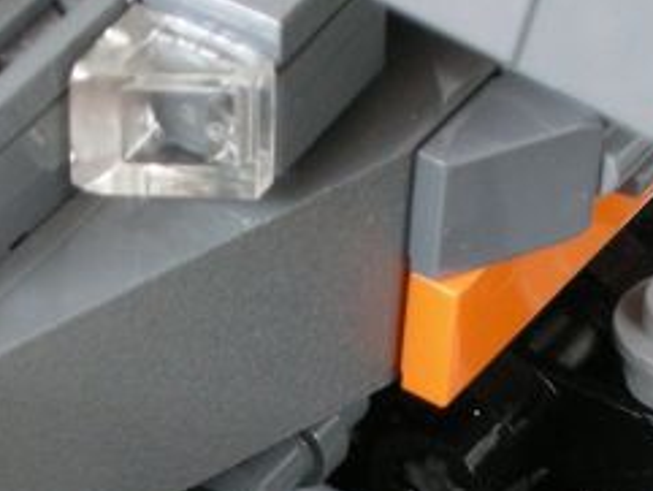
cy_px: 749
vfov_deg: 3.9
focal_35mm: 378
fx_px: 7134
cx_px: 165
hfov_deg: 5.2
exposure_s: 1/5.9
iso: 200
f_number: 4.8
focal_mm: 18.6
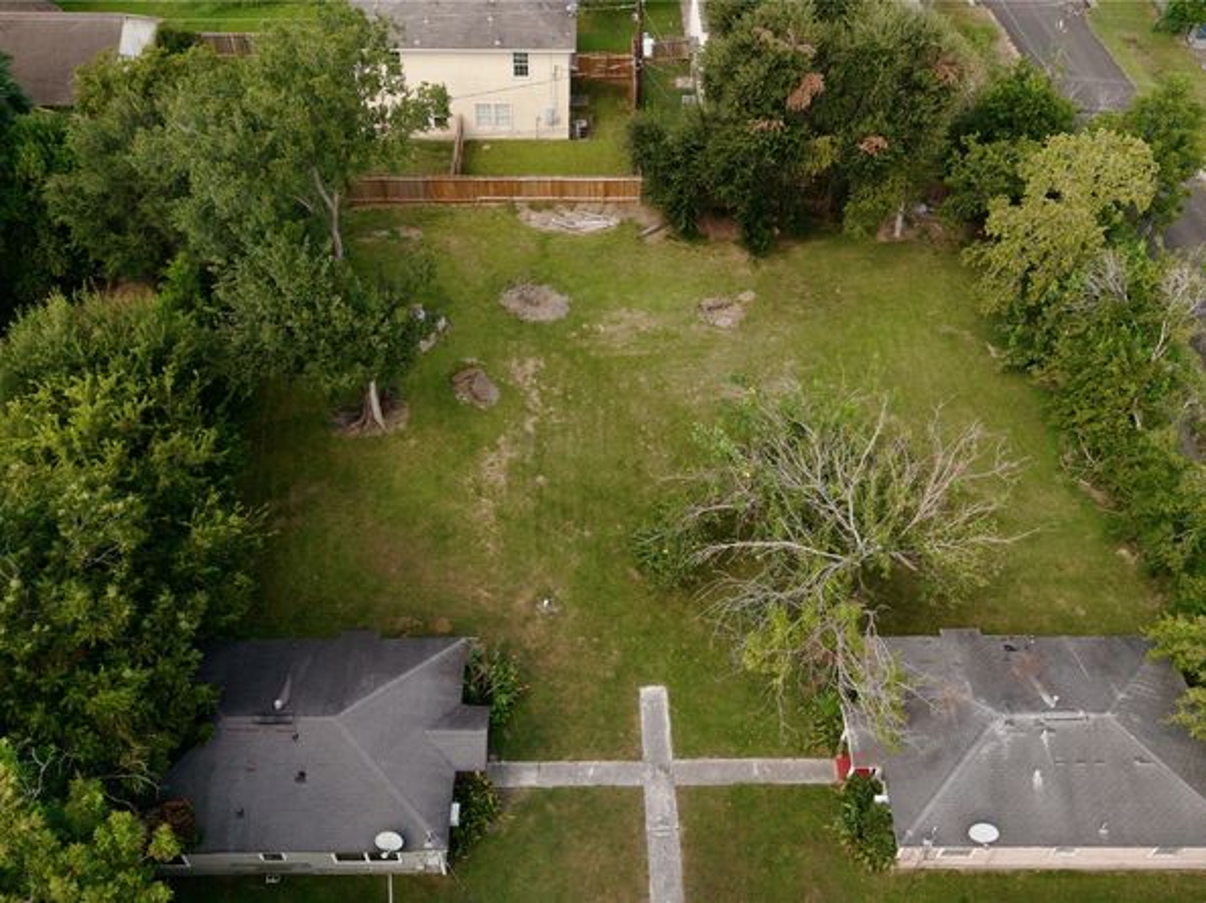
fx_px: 836
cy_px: 452
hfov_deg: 71.6
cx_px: 603
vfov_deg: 56.8
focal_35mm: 24
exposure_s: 1/4000
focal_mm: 8.67
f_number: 1.8
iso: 400
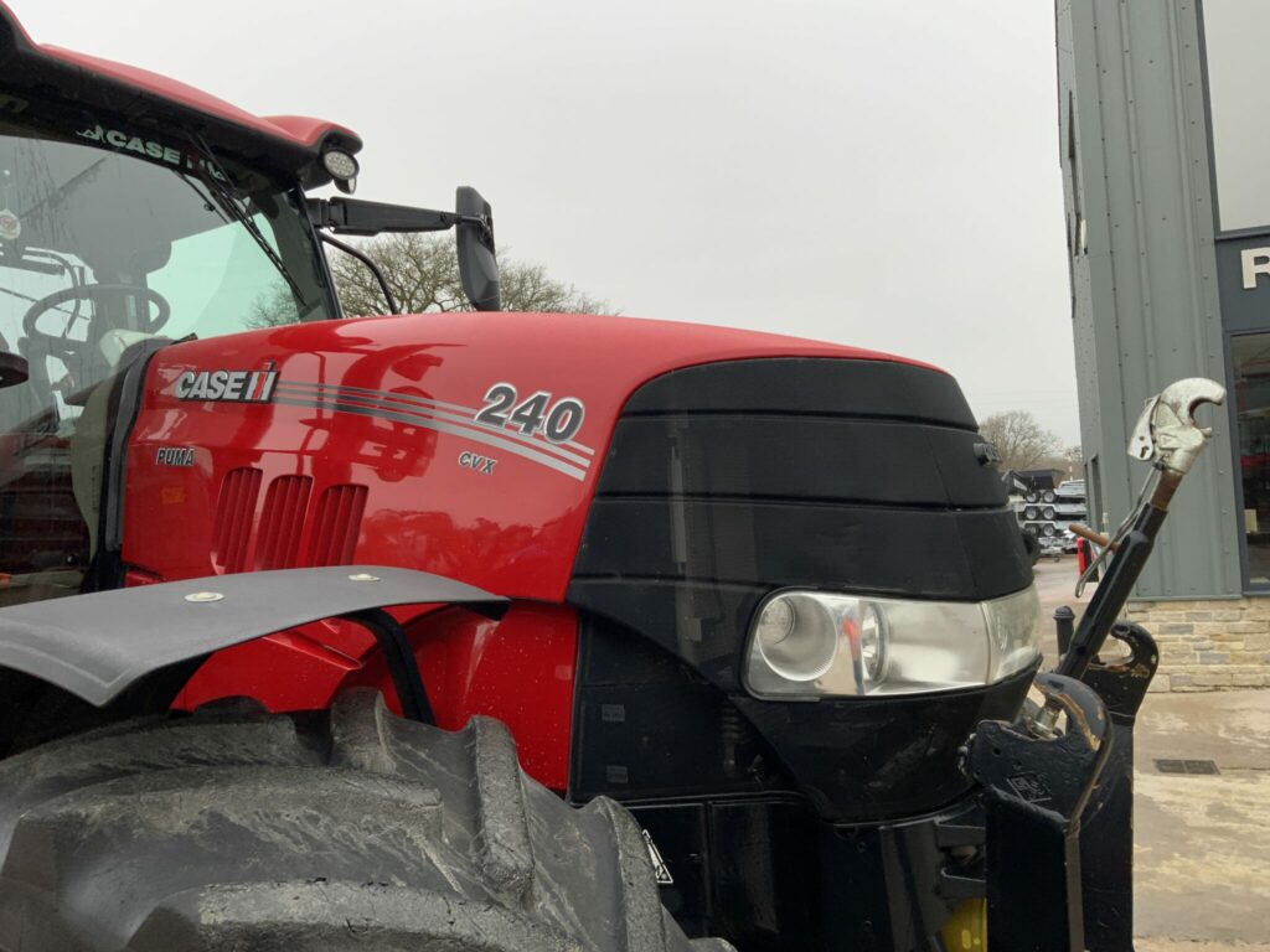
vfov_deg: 48.2
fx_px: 1064
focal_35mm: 29
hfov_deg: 61.7
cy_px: 476
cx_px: 635
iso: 25
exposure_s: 1/122
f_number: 1.8
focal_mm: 3
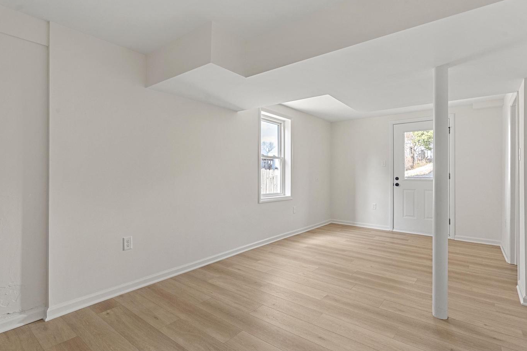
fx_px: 263
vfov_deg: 67.4
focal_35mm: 18
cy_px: 177
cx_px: 275
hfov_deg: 90.0
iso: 800
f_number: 8
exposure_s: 1/5
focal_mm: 17
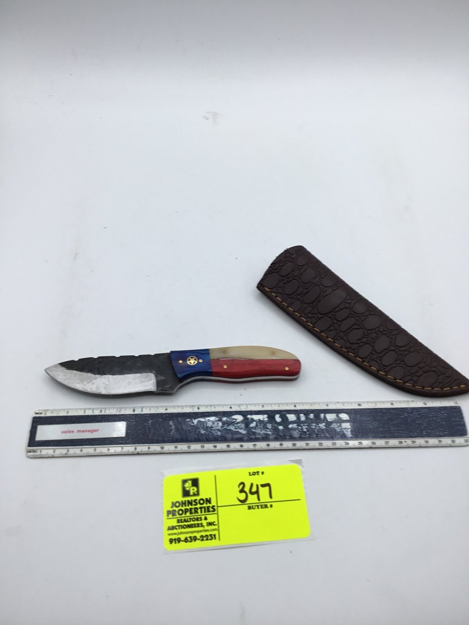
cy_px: 312
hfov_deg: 45.4
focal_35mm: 31
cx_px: 234
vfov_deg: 58.4
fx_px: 560
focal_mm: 3.3
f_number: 2.4
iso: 25
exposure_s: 1/128
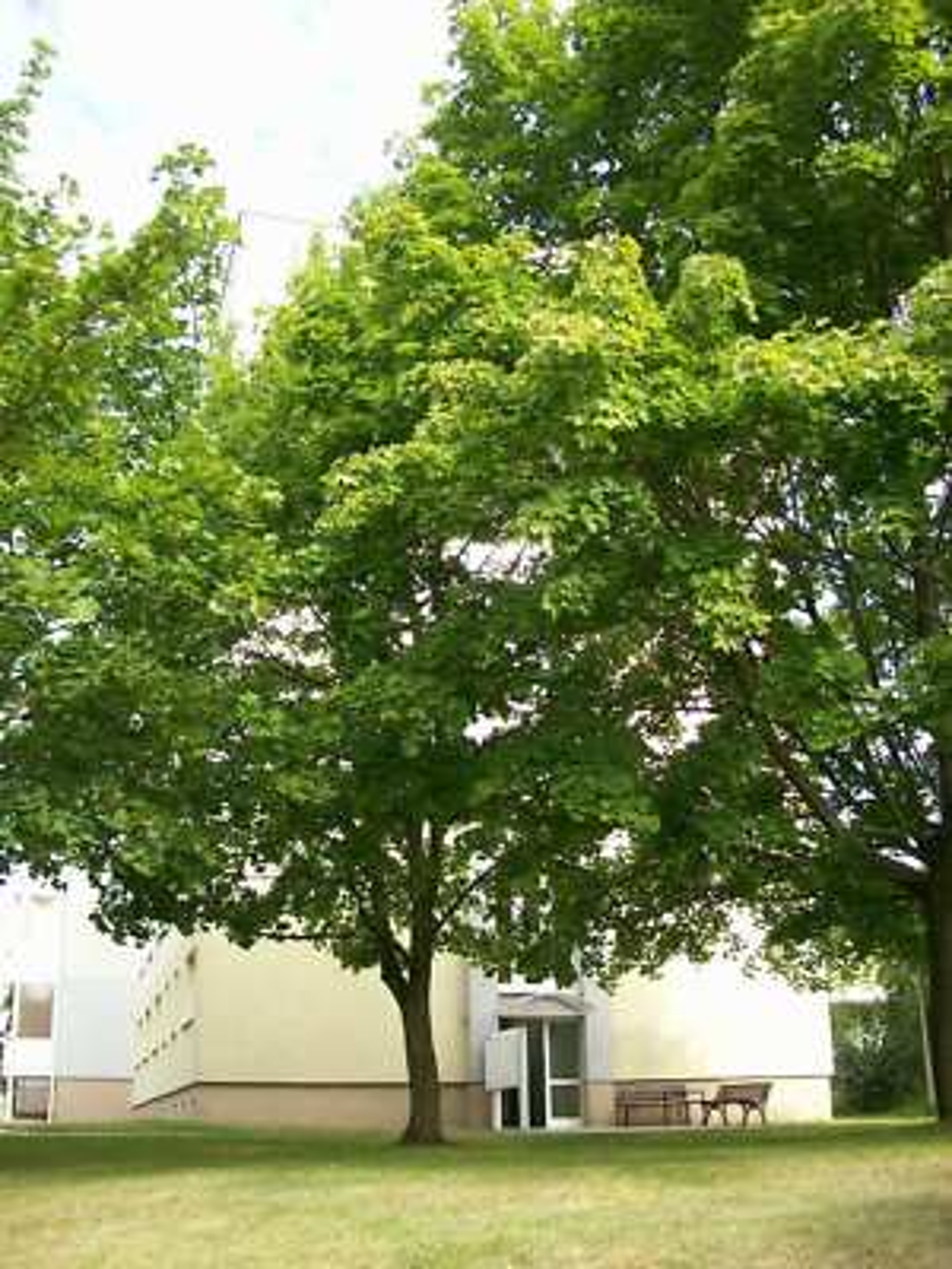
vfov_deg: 51.4
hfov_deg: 39.7
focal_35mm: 36
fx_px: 1320
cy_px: 634
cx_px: 476
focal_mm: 6
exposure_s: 1/297
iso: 80
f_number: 2.7
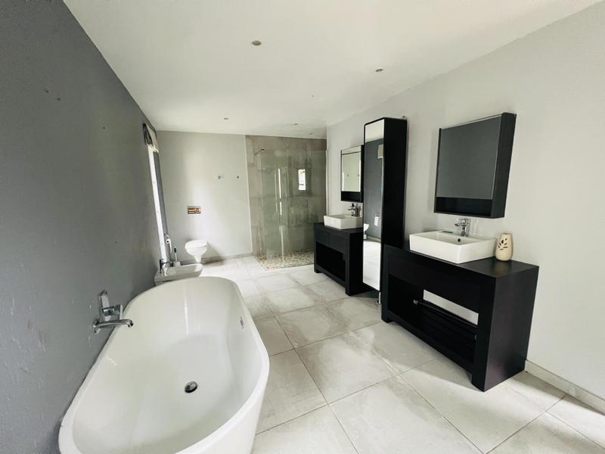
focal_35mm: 13
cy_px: 227
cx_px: 302
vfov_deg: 89.9
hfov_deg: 106.2
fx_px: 227
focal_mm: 1.57
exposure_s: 1/60
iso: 640
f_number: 1.8
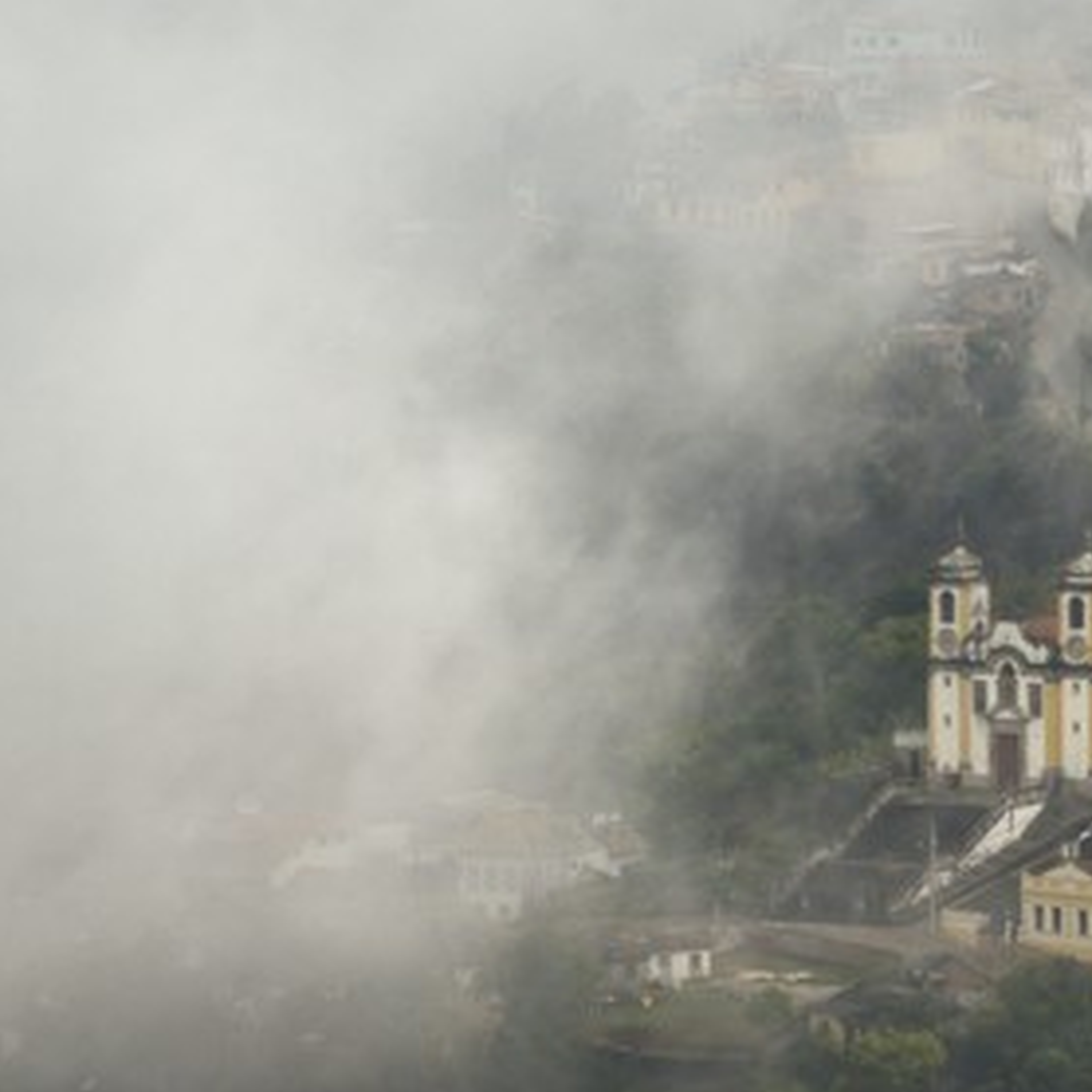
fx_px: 13776
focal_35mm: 386
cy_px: 546
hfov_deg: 4.5
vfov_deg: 4.5
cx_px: 744
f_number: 8
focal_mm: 200
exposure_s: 1/45
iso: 100
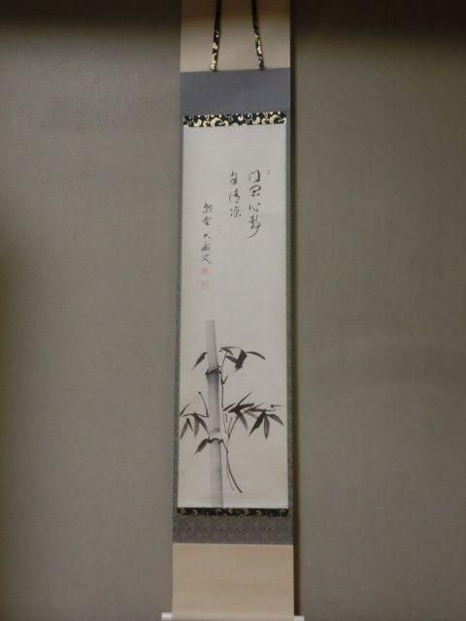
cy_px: 310
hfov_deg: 36.0
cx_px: 233
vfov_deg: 46.8
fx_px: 718
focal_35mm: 40
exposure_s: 1/20
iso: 800
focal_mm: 7.15
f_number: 4
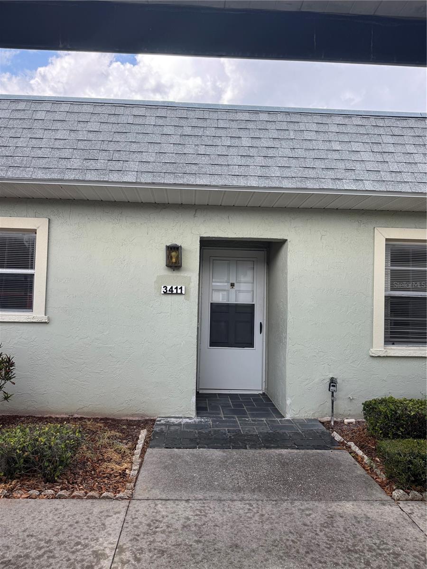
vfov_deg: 71.6
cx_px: 214
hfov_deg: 56.8
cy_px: 284
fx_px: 395
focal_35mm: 24
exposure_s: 1/683
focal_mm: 6.76
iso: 100
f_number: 1.78
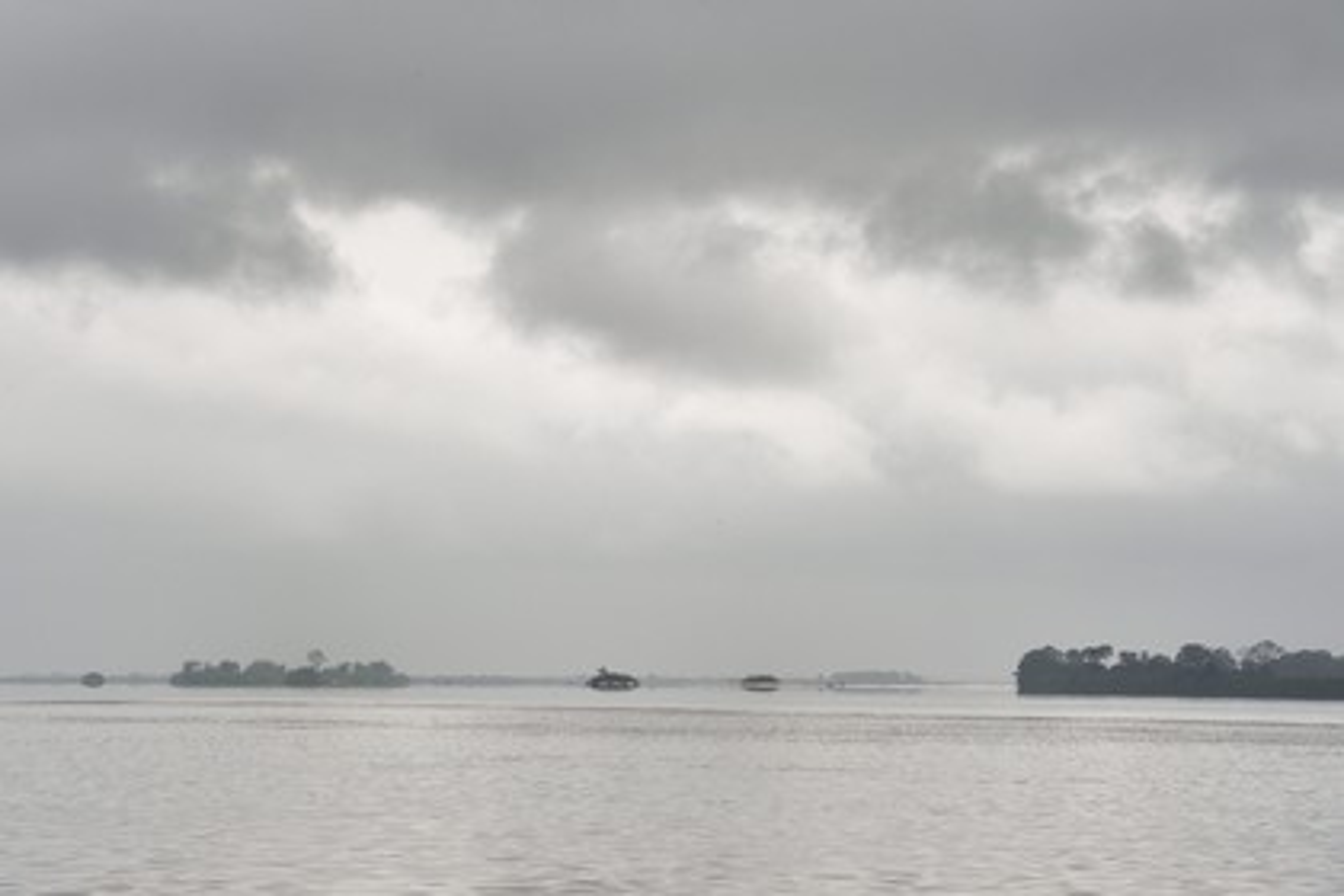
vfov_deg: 10.5
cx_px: 672
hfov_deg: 15.8
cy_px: 448
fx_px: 4853
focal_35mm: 130
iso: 800
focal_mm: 130
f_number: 13
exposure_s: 1/800
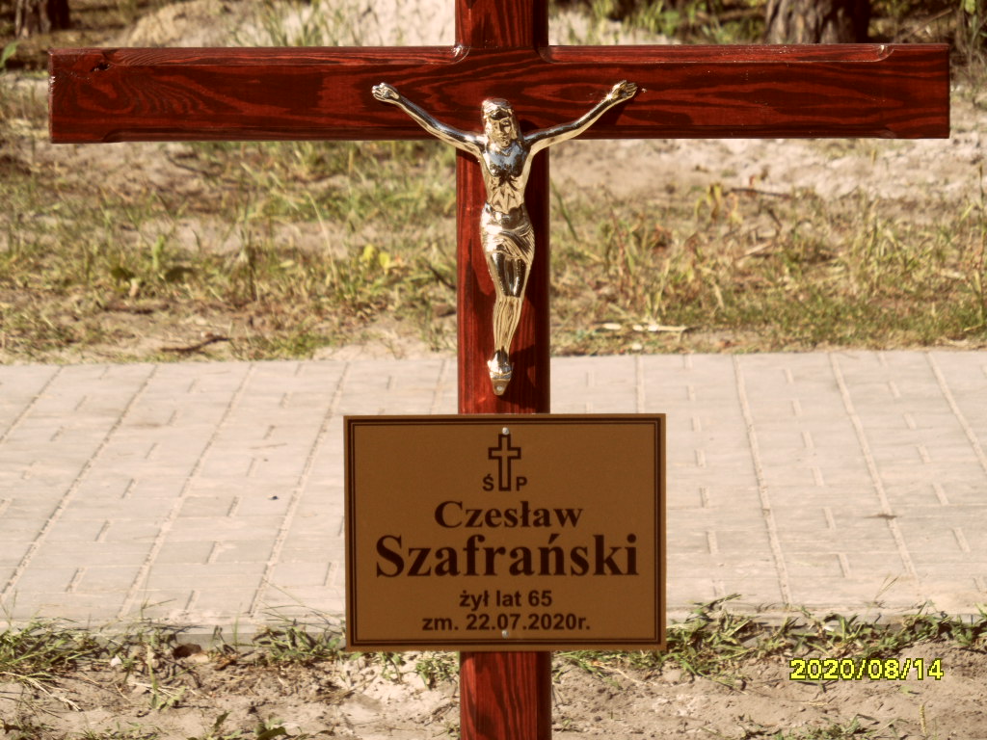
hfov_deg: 13.2
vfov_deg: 9.9
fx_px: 4277
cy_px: 370
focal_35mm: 150
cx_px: 494
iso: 80
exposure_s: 1/500
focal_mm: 24.6
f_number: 4.4
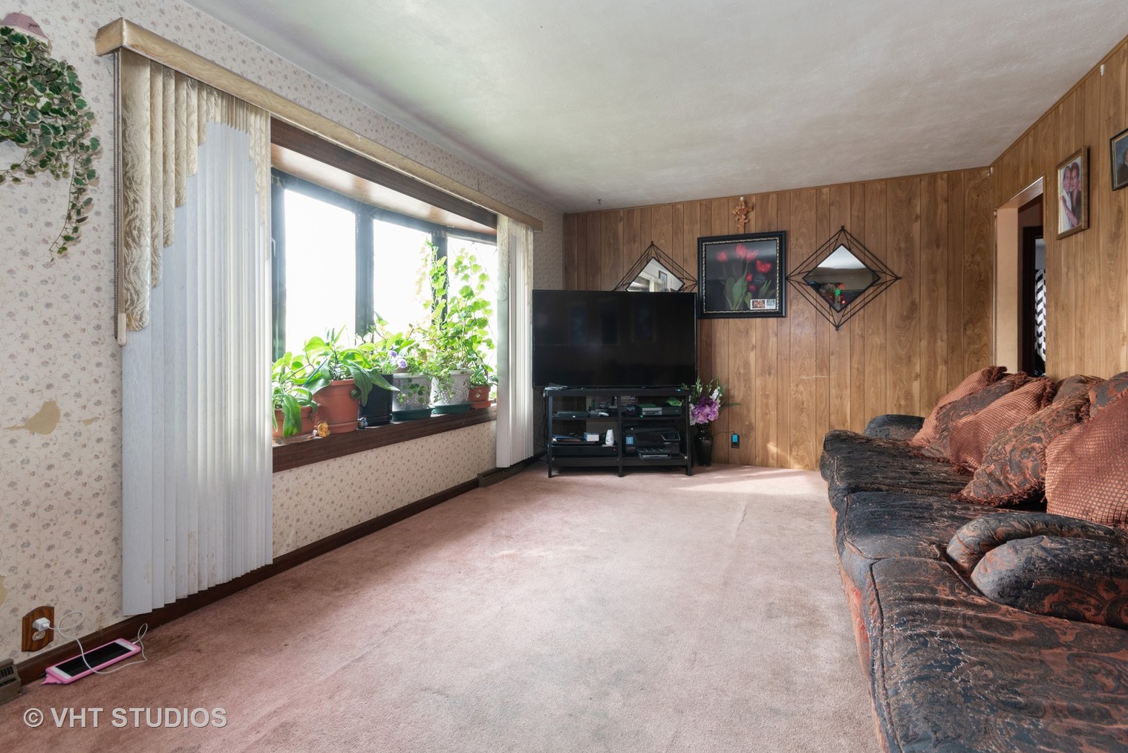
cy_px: 358
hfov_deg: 96.7
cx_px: 561
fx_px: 501
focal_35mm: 16
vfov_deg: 73.7
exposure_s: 1/1.67
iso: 200
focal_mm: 10
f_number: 8
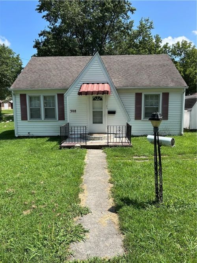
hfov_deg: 53.0
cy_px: 132
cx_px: 98
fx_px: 197
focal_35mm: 26
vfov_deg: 67.3
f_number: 1.5
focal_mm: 5.7
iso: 50
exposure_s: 1/2695
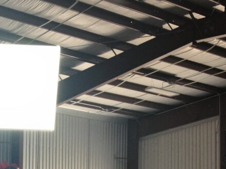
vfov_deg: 14.8
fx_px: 626
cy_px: 206
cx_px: -9
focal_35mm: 96
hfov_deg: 19.7
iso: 64
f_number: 2.4
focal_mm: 4.28
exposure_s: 1/30
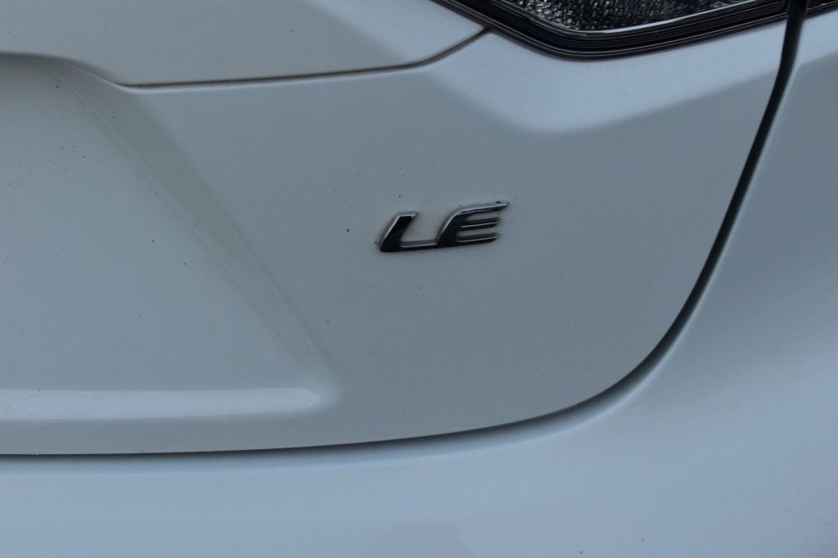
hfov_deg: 26.0
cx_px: 419
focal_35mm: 78
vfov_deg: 17.5
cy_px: 279
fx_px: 1815
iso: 400
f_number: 7.1
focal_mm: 52
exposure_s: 1/40
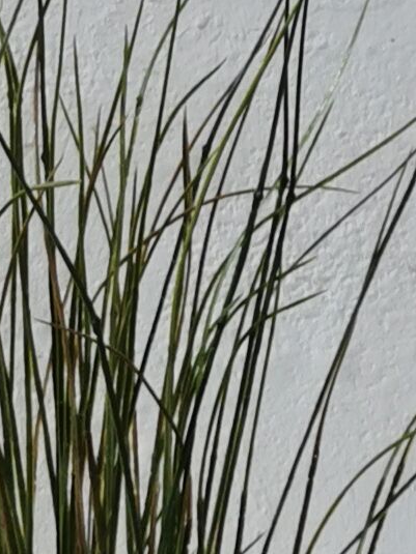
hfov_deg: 7.2
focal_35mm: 184
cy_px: 32
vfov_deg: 10.7
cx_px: 1213
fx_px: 2949
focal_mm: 5.58
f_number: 1.8
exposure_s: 1/380
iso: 50
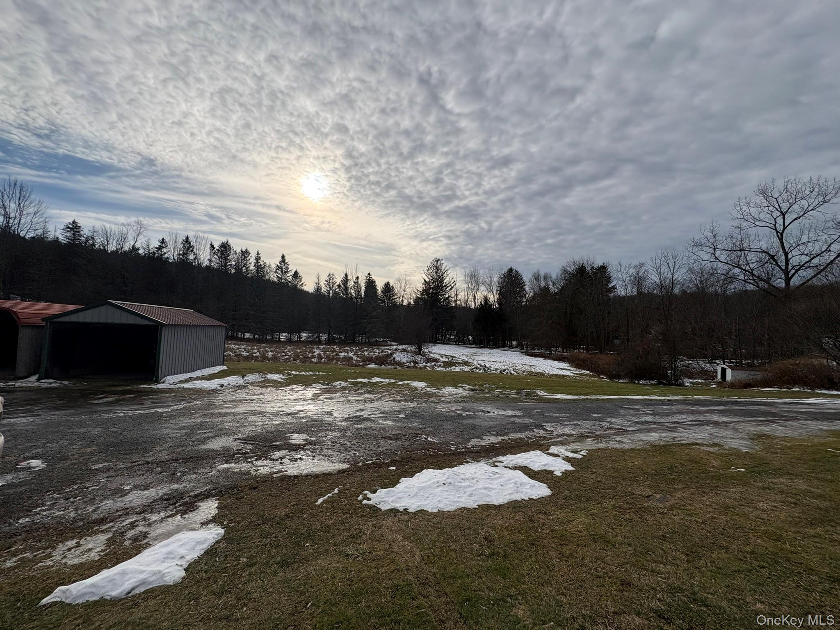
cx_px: 420
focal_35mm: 14
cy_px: 315
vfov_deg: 85.7
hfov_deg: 102.1
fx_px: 340
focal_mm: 2.22
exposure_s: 1/5263
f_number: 2.2
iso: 50
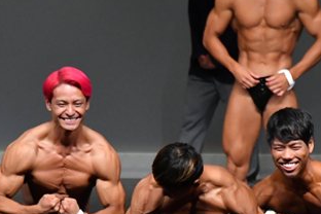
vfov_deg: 1.9
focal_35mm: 707
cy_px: 254
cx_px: 225
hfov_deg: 2.9
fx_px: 6304
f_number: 5.6
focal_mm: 190
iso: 5000
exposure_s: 1/400
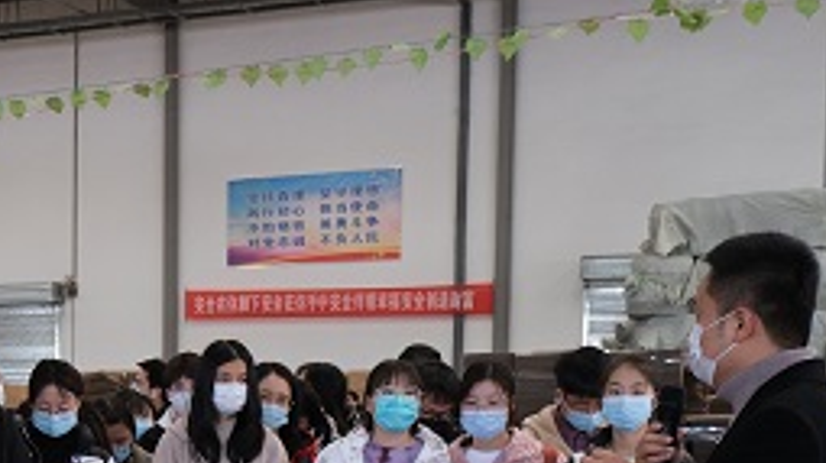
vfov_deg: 15.5
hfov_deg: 27.0
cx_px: 0
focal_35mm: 74
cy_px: 612
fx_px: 1620
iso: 1000
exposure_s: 1/100
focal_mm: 20.3
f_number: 4.2
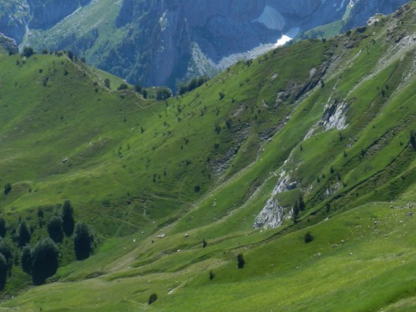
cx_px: 334
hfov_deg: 25.2
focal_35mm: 76
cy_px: 1
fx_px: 913
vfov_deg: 18.9
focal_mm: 6.7
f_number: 4
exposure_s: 1/1250
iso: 160
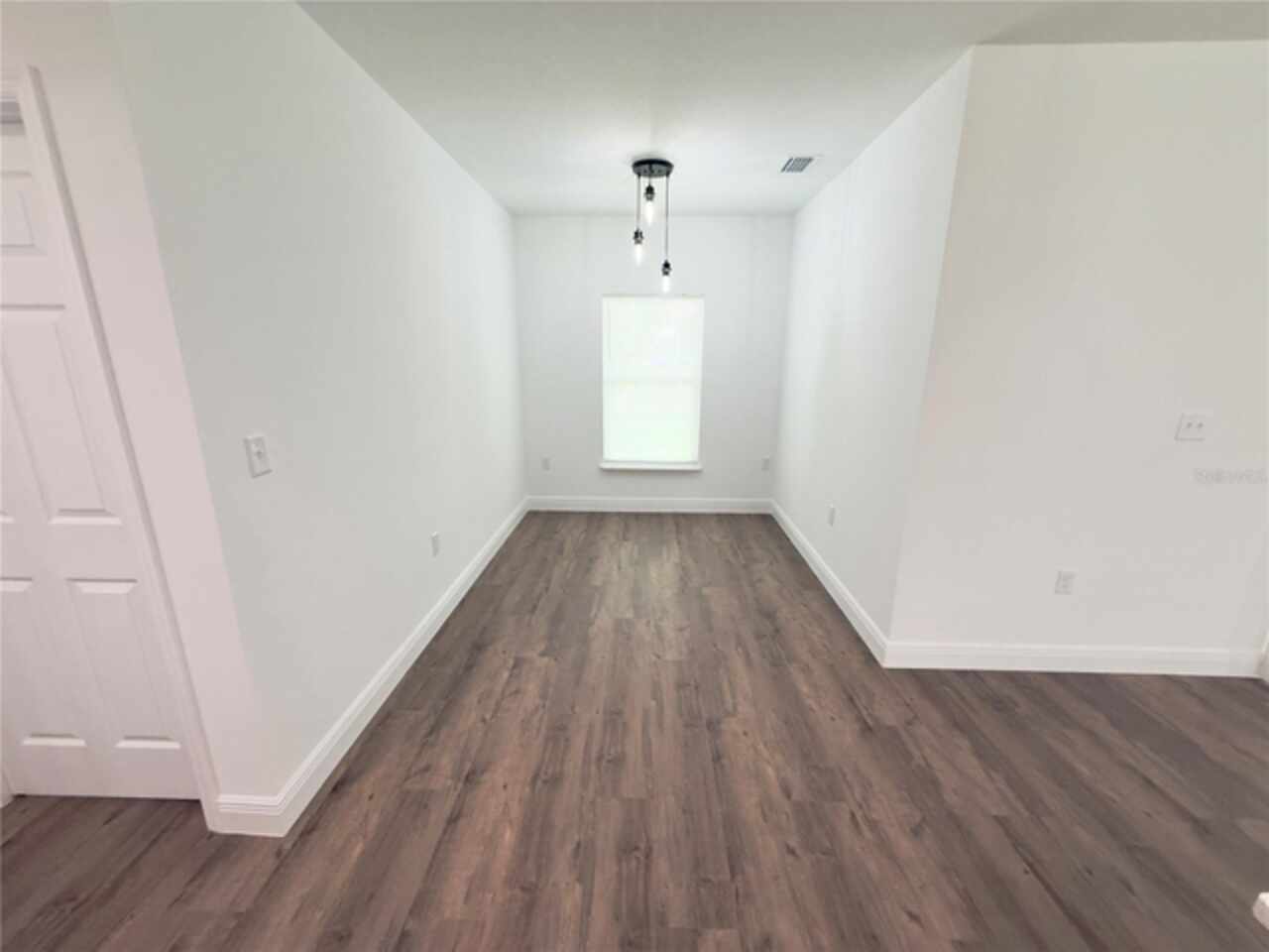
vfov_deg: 85.7
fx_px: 513
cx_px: 634
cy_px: 476
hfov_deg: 102.1
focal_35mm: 14
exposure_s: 1/120
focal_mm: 2.22
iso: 160
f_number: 2.2
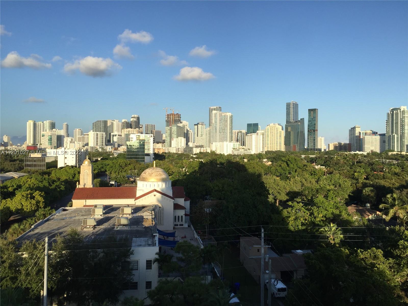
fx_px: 342
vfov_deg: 48.2
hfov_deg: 61.7
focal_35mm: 29
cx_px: 204
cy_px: 153
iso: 32
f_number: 2.2
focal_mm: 4.15
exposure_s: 1/1522
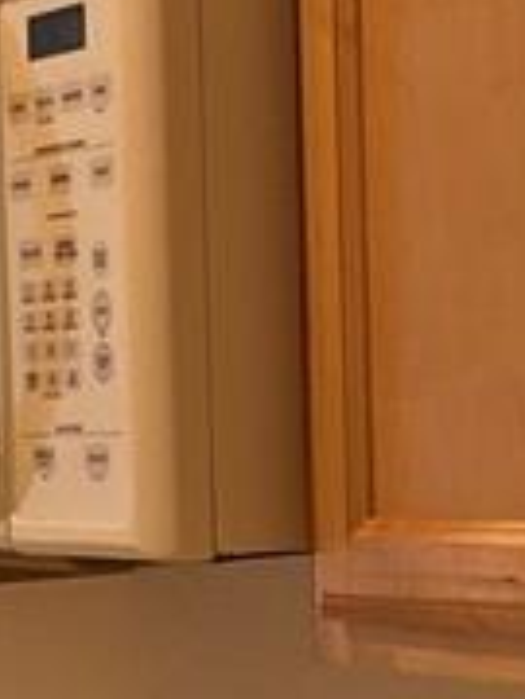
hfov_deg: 7.8
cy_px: 924
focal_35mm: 173
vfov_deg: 11.1
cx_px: -848
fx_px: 3498
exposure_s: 1/120
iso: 125
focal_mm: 4.25
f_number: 1.8
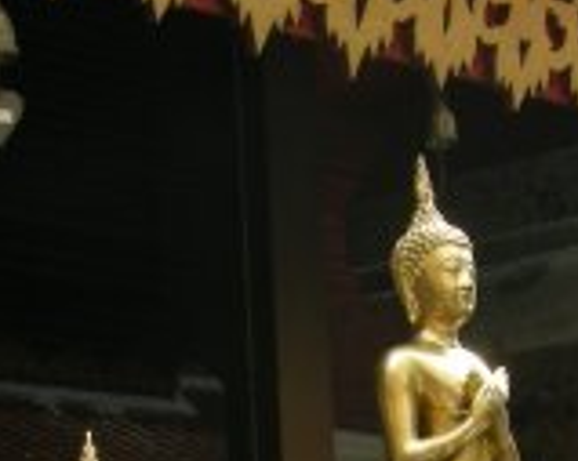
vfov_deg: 9.3
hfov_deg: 12.0
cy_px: 715
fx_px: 2752
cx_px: 316
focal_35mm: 161
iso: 64
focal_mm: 8.5
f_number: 5.1
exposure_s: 1/178
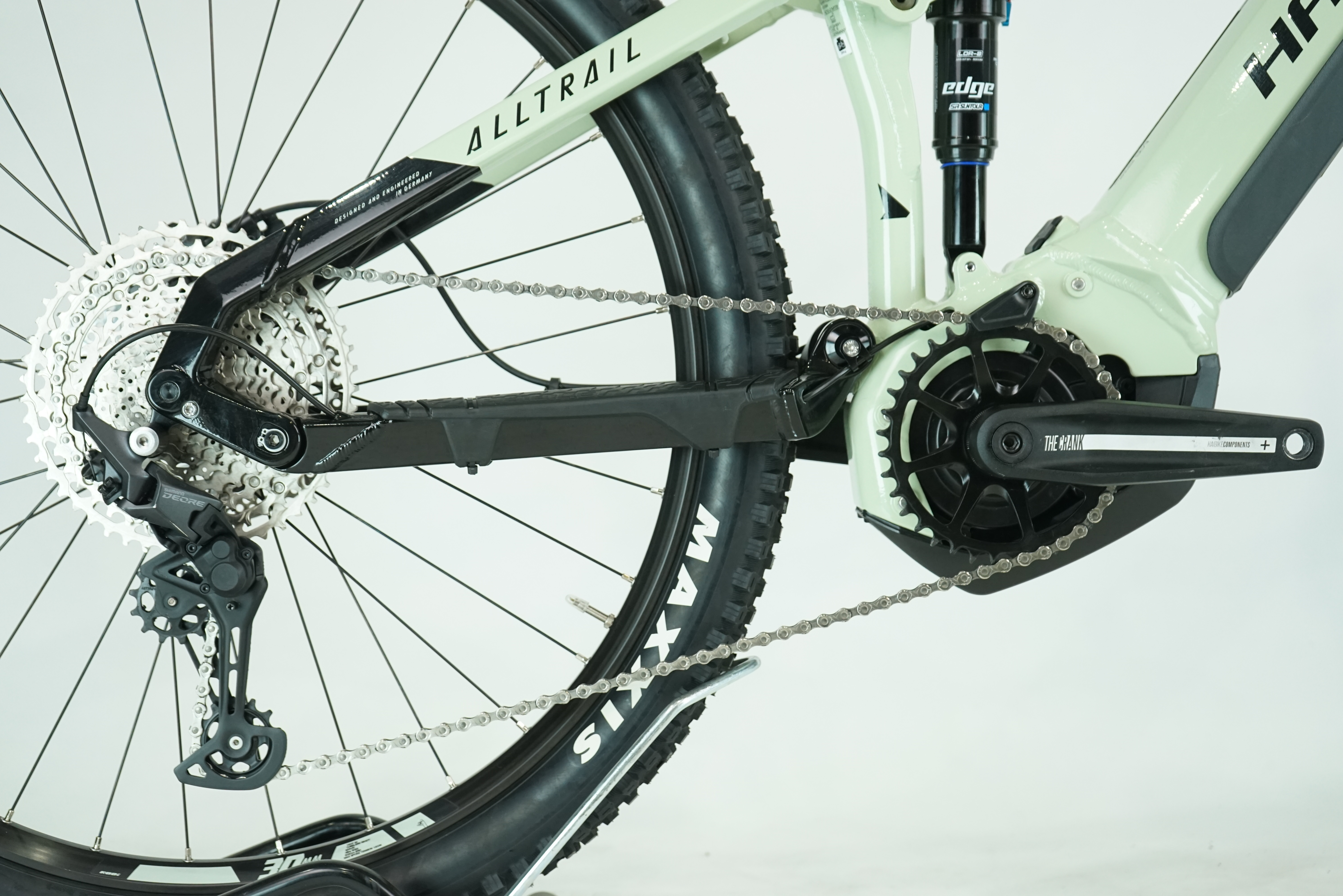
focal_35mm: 57
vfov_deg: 23.8
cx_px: 672
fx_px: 2126
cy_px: 448
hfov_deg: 35.1
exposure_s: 1/200
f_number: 5.6
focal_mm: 57
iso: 1600
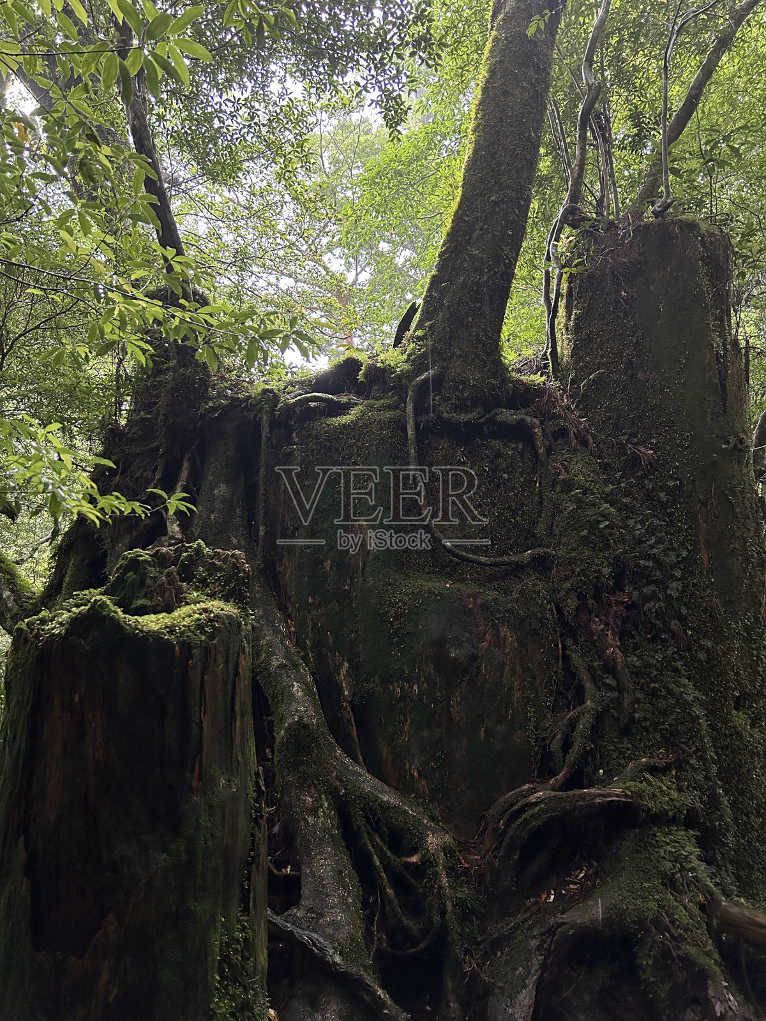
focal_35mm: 26
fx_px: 767
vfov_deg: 67.3
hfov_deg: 53.1
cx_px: 383
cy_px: 510
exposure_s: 1/60
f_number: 1.5
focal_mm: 5.7
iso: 400
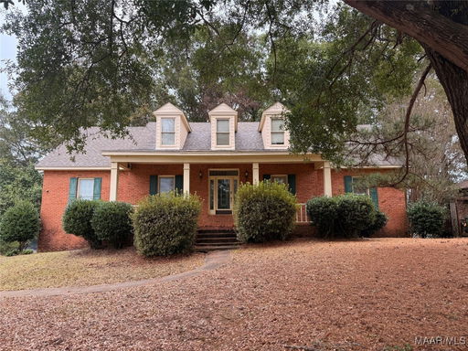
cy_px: 176
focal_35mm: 24
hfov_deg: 71.6
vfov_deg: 56.8
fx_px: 324
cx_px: 234
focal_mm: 6.76
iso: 100
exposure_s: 1/287
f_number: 1.78
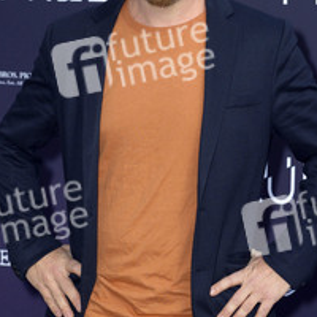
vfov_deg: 17.1
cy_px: 139
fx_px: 1057
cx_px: 180
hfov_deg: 17.1
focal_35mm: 102
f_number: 6.3
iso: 800
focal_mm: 60
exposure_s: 1/160
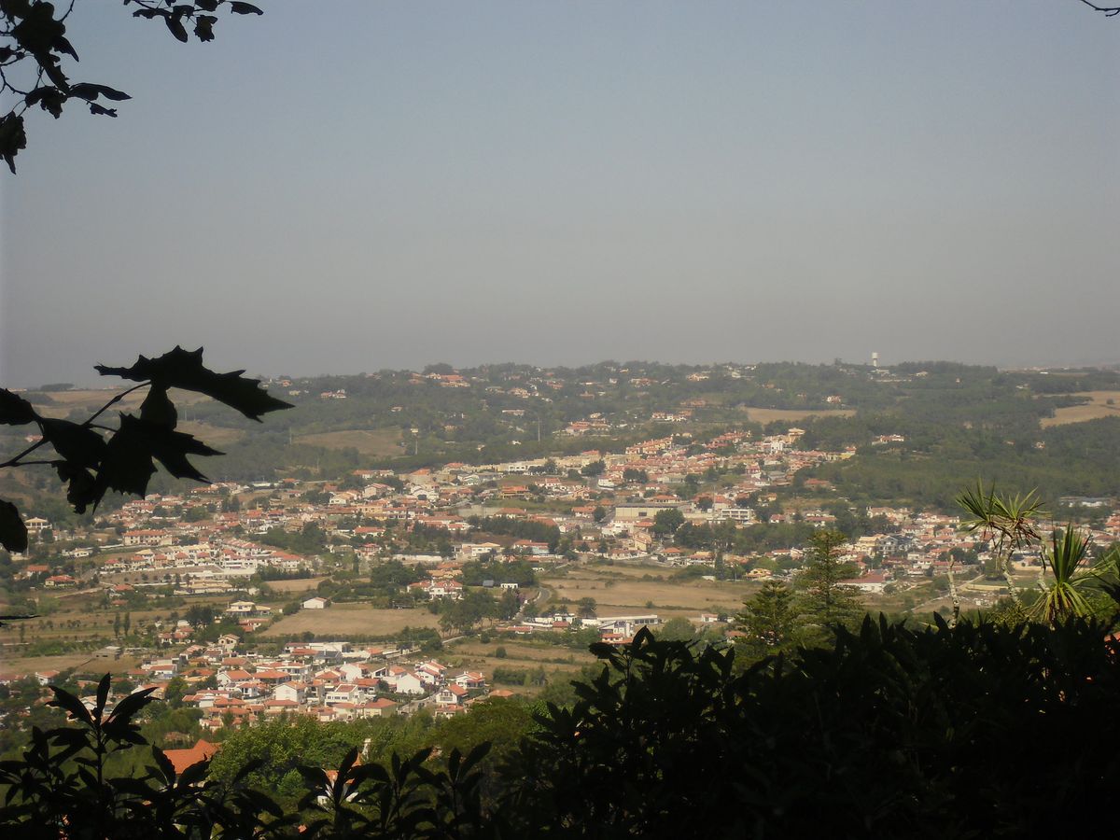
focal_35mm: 107
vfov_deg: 13.8
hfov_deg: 18.4
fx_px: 3462
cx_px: 560
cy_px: 420
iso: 80
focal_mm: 18.9
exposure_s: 1/500
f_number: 5.6
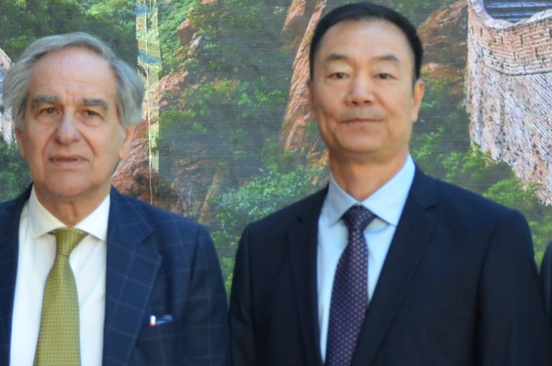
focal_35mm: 137
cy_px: 185
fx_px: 2097
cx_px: 201
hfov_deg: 15.0
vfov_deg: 10.0
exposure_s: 1/500
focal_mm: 32
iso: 1100
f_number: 4.2
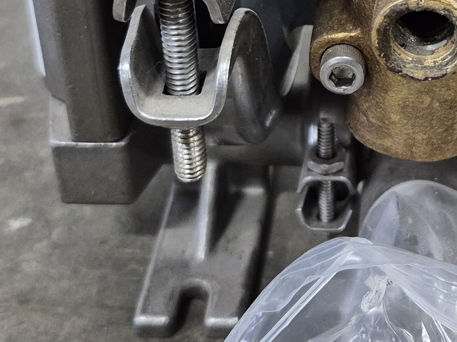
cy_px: -33
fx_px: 1082
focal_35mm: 82
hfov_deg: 22.9
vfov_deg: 17.4
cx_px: 451
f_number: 1.8
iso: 640
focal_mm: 5.4
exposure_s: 1/120
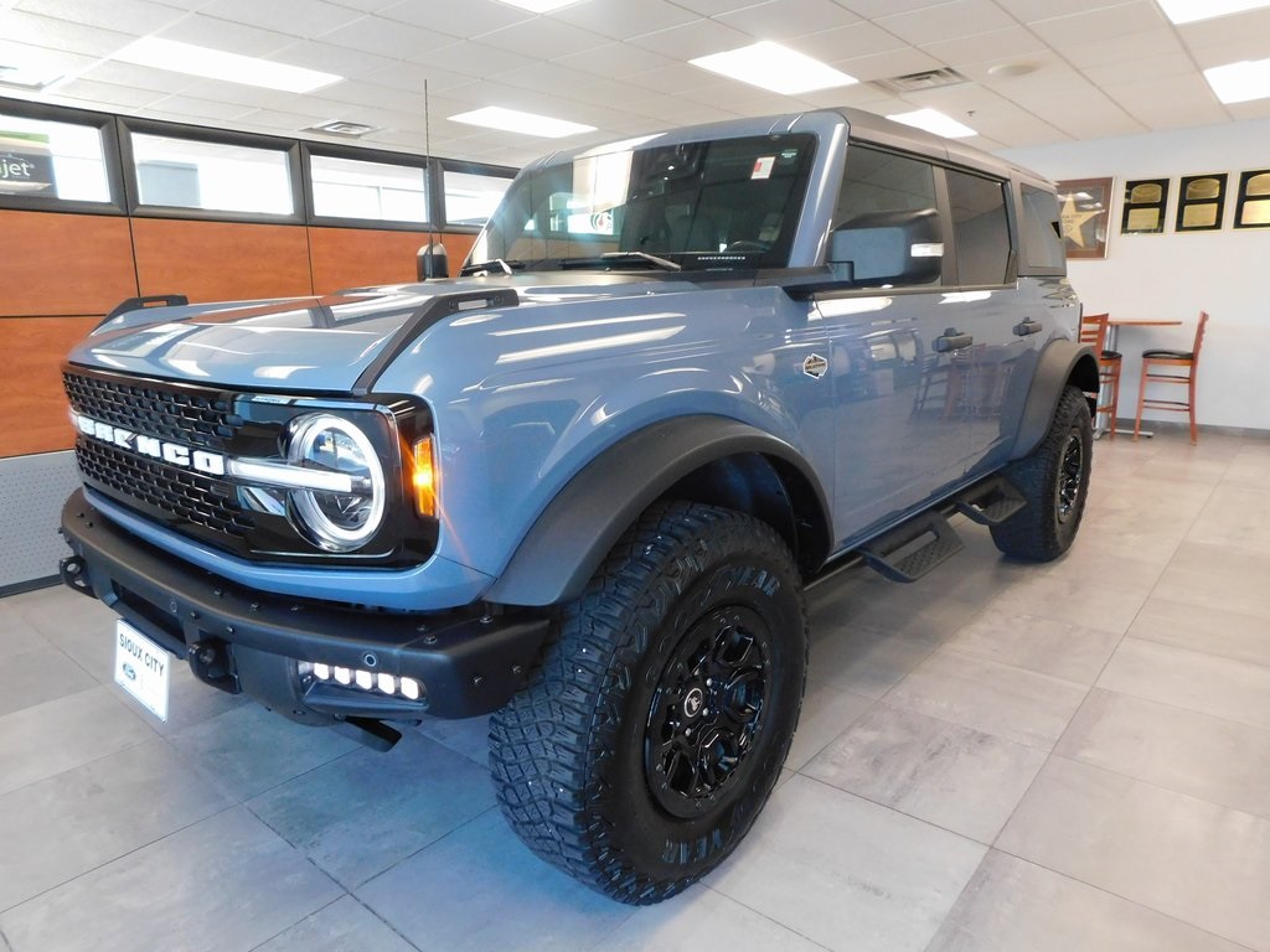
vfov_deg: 58.9
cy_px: 476
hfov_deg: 73.9
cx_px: 635
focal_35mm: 23
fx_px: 844
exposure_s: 1/25
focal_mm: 4
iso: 400
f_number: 3
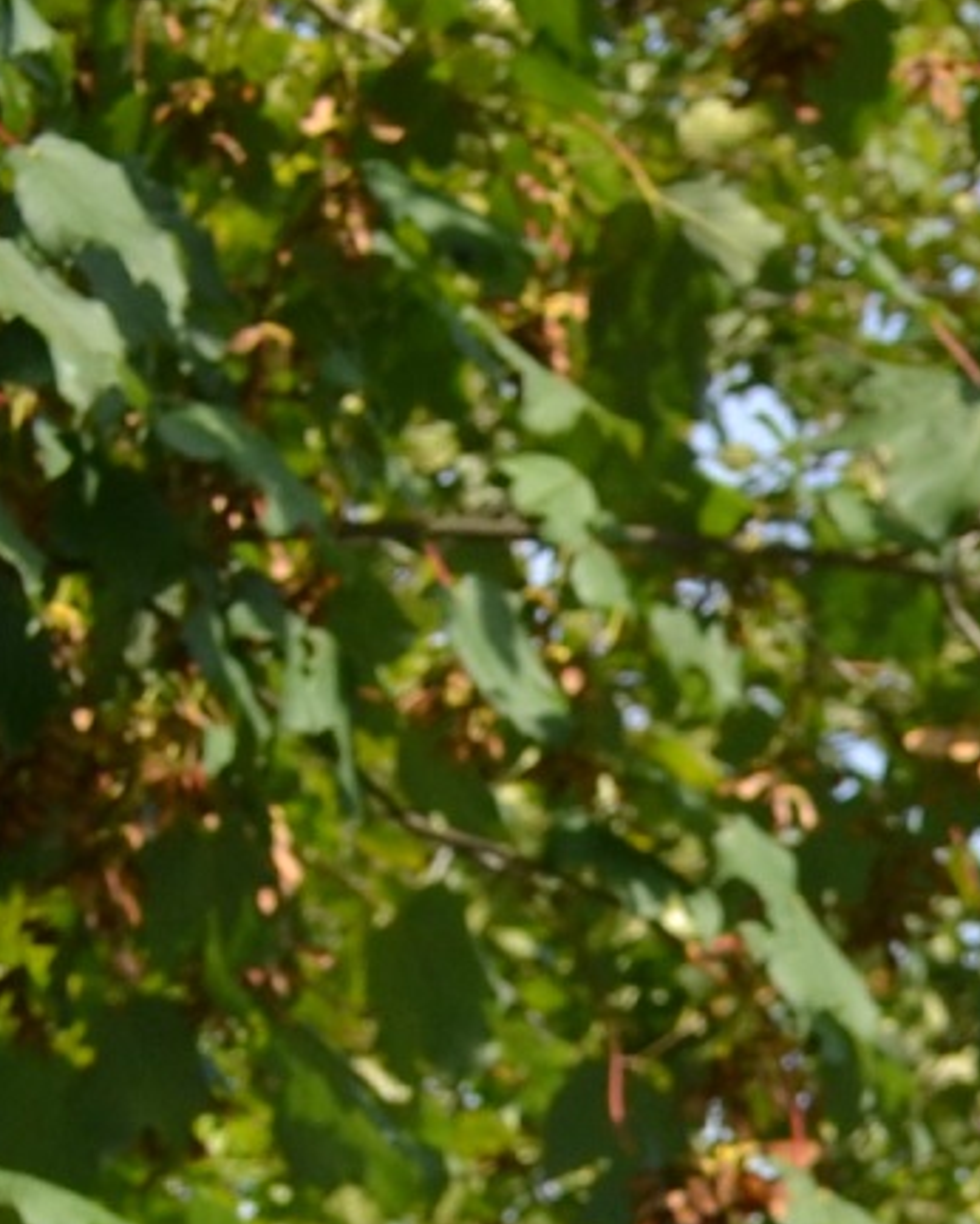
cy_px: 2777
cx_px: 3232
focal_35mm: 176
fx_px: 6376
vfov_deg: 9.8
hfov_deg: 7.4
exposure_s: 1/200
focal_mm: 18
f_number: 8
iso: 100
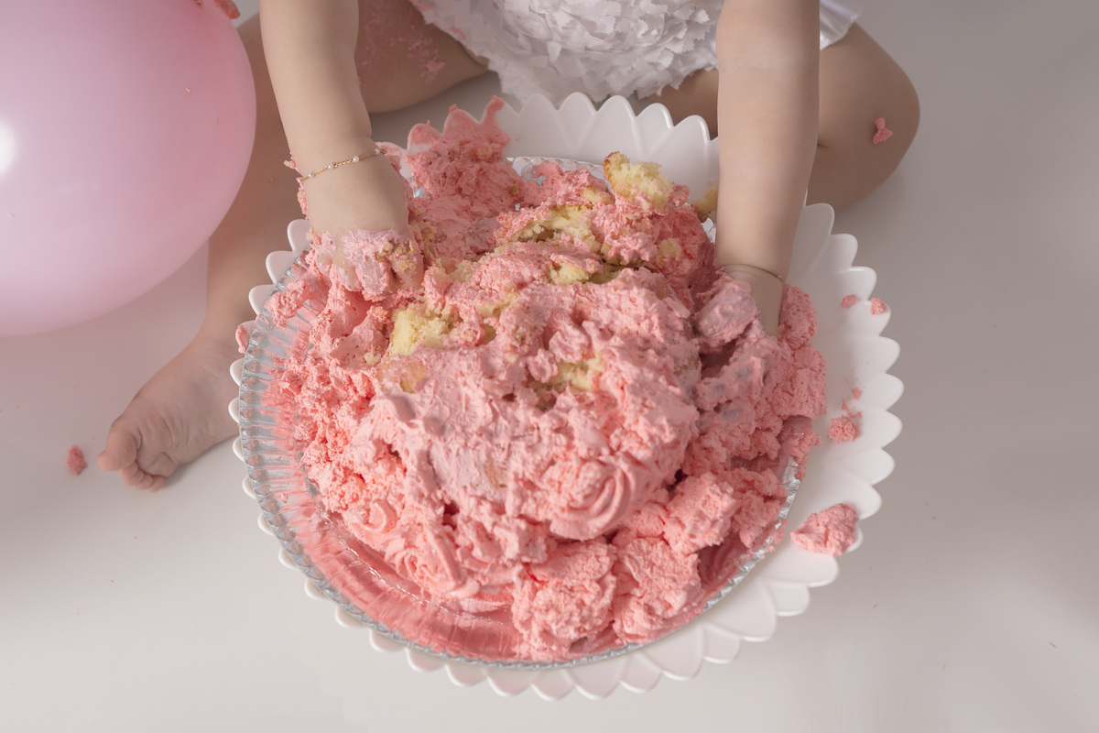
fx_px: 2289
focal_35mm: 75
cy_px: 366
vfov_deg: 18.2
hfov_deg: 27.0
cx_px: 550
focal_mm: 50
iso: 80
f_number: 2.8
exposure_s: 1/200
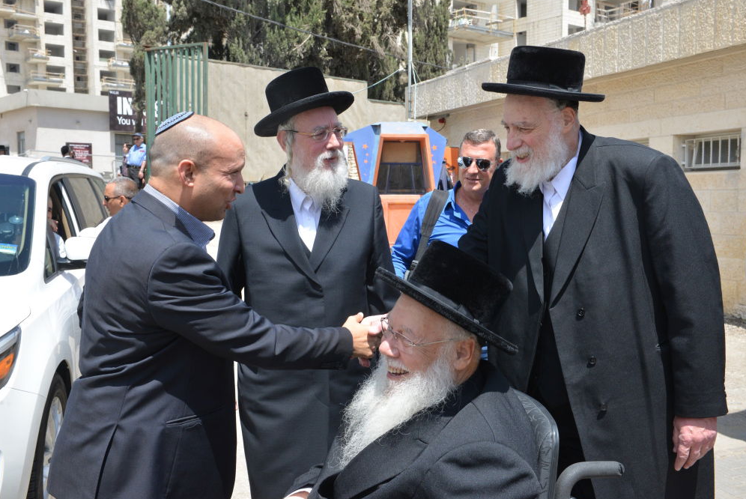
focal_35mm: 37
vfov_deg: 36.0
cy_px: 245
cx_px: 381
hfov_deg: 51.8
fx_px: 767
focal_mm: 36
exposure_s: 1/640
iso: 800
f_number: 13
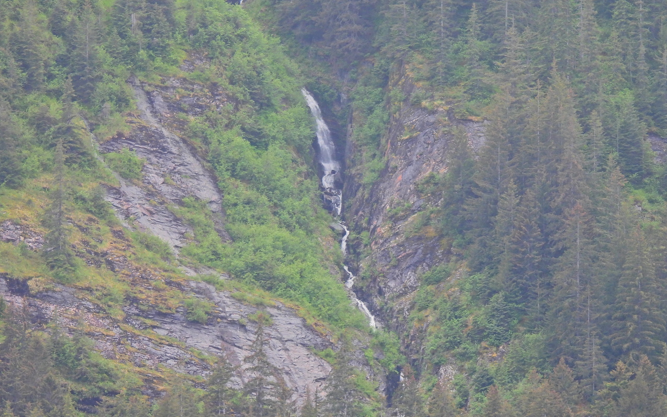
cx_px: 335
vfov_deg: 3.1
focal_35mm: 426
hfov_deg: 4.9
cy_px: 209
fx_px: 7743
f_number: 5
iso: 220
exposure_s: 1/125
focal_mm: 71.4
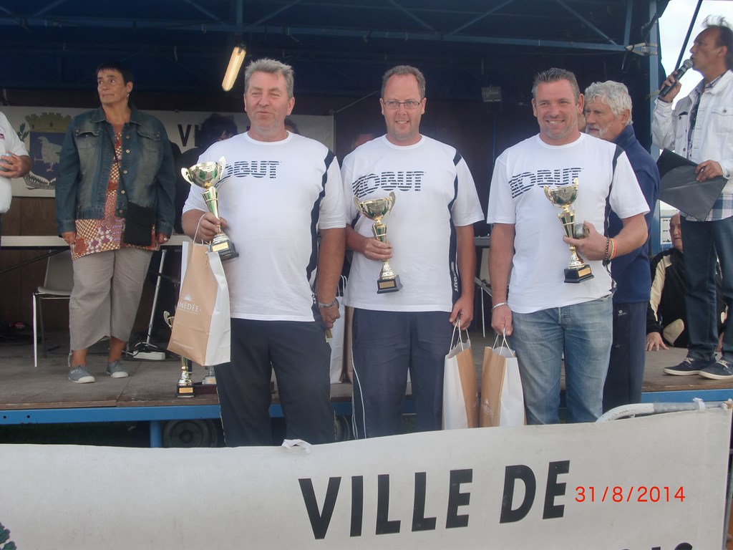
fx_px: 911
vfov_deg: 33.6
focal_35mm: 43
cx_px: 366
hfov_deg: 43.9
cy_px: 275
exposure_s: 1/200
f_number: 3.1
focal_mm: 7.6
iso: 64
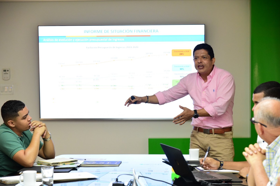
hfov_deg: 22.1
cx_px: 140
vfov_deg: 14.9
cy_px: 93
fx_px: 715
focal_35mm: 92
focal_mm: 92
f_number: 5
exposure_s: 1/160
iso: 4000
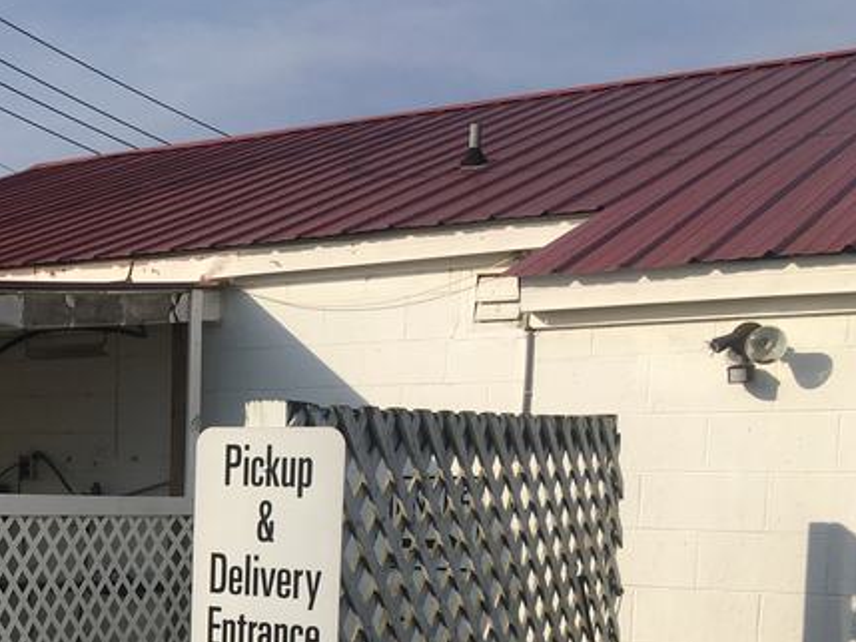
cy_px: 622
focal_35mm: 63
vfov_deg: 22.5
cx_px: 3
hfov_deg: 28.8
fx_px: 1558
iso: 25
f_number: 2.2
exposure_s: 1/2481
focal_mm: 4.15
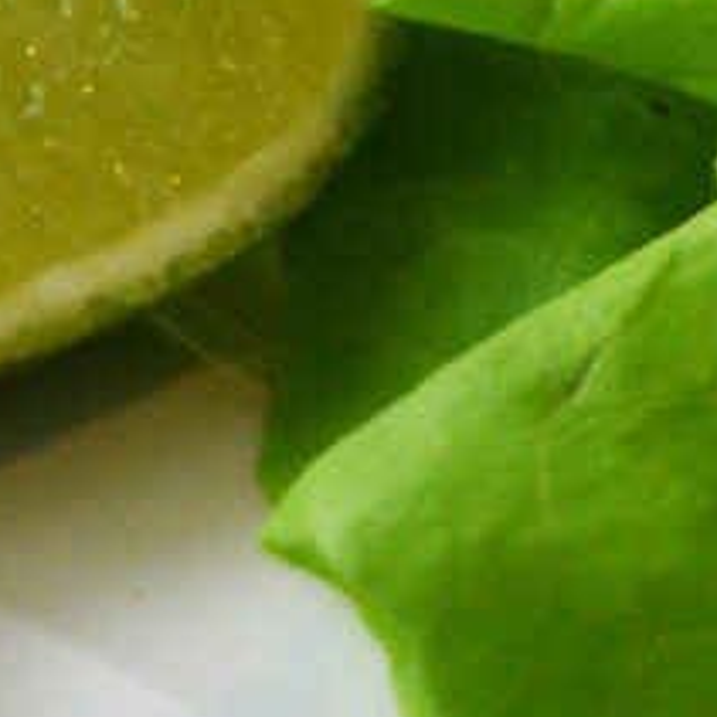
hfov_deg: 5.2
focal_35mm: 327
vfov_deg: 5.2
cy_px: -955
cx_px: 1567
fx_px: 7663
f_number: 4.2
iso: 720
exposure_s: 1/60
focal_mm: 30
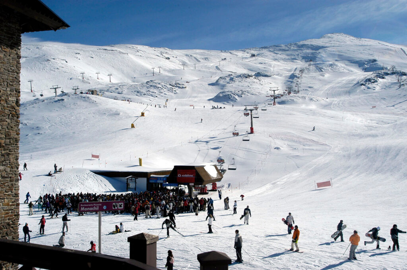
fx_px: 440
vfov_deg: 34.1
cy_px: 135
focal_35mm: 39
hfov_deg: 49.6
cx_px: 204
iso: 200
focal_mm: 26
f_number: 13
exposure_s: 1/640
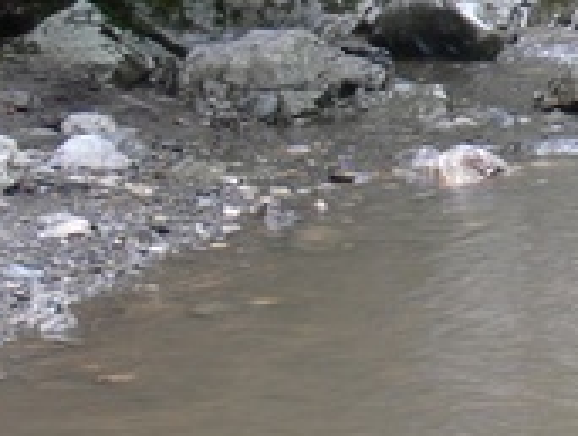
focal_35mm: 171
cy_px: -98
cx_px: 1183
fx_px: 2861
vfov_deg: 8.6
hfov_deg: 10.5
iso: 80
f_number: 2.8
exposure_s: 1/30
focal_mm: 7.8
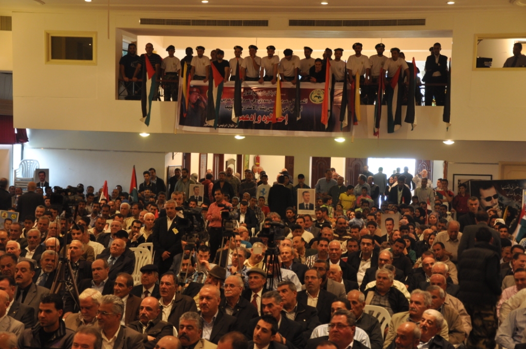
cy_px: 174
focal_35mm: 68
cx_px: 263
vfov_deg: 20.1
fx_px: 985
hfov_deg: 29.9
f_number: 4.8
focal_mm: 45
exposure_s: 1/13
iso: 640
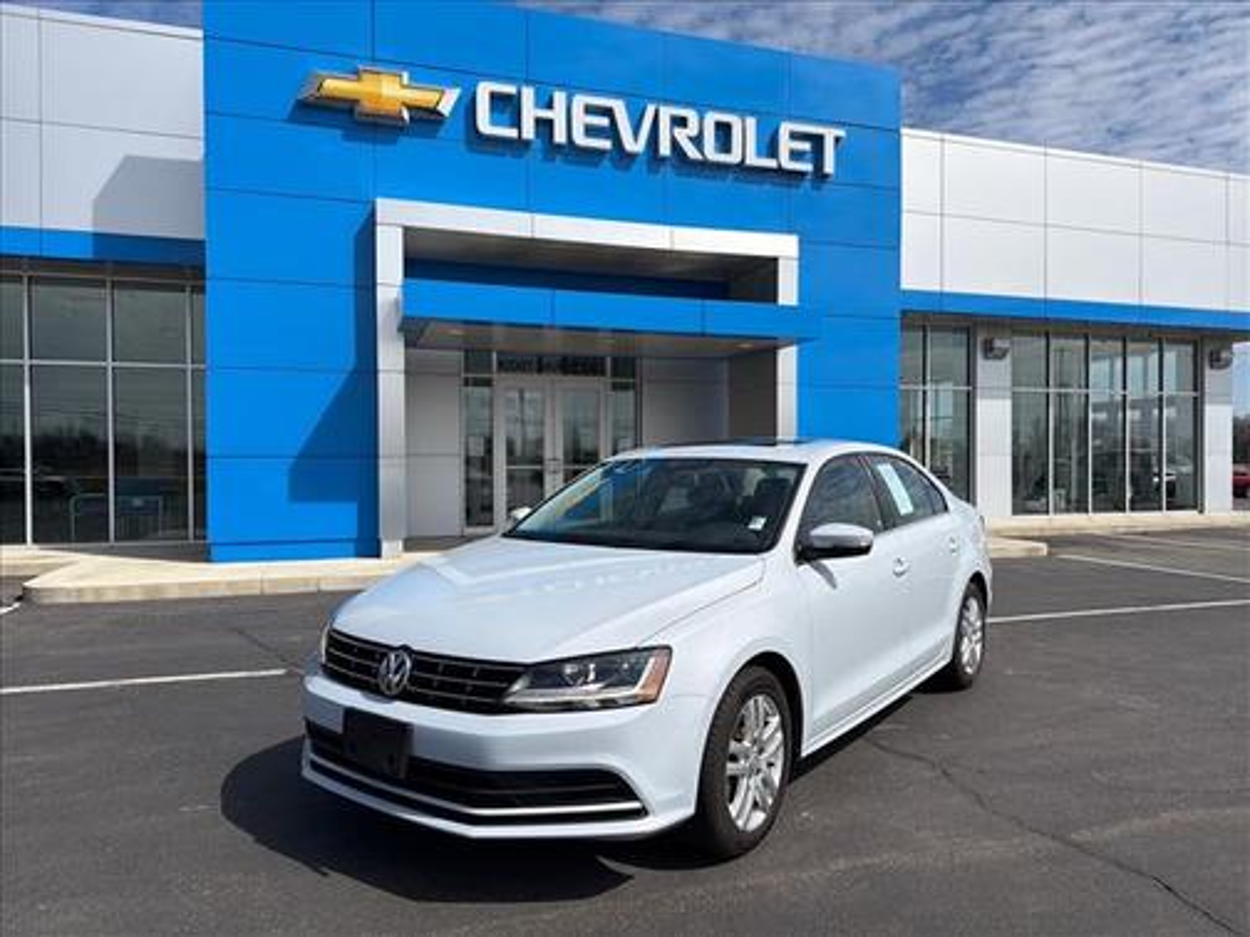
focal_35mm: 24
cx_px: 625
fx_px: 867
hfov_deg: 71.6
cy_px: 468
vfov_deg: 56.8
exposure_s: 1/9091
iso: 80
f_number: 1.78
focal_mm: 6.76
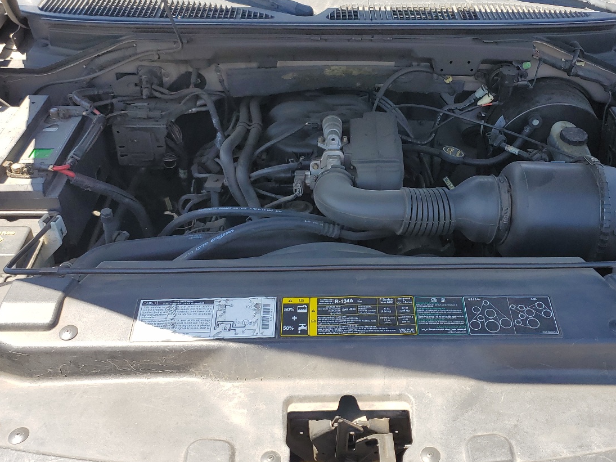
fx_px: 676
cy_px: 182
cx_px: 348
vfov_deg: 37.5
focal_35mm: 38
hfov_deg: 48.9
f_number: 1.5
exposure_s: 1/667
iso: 50
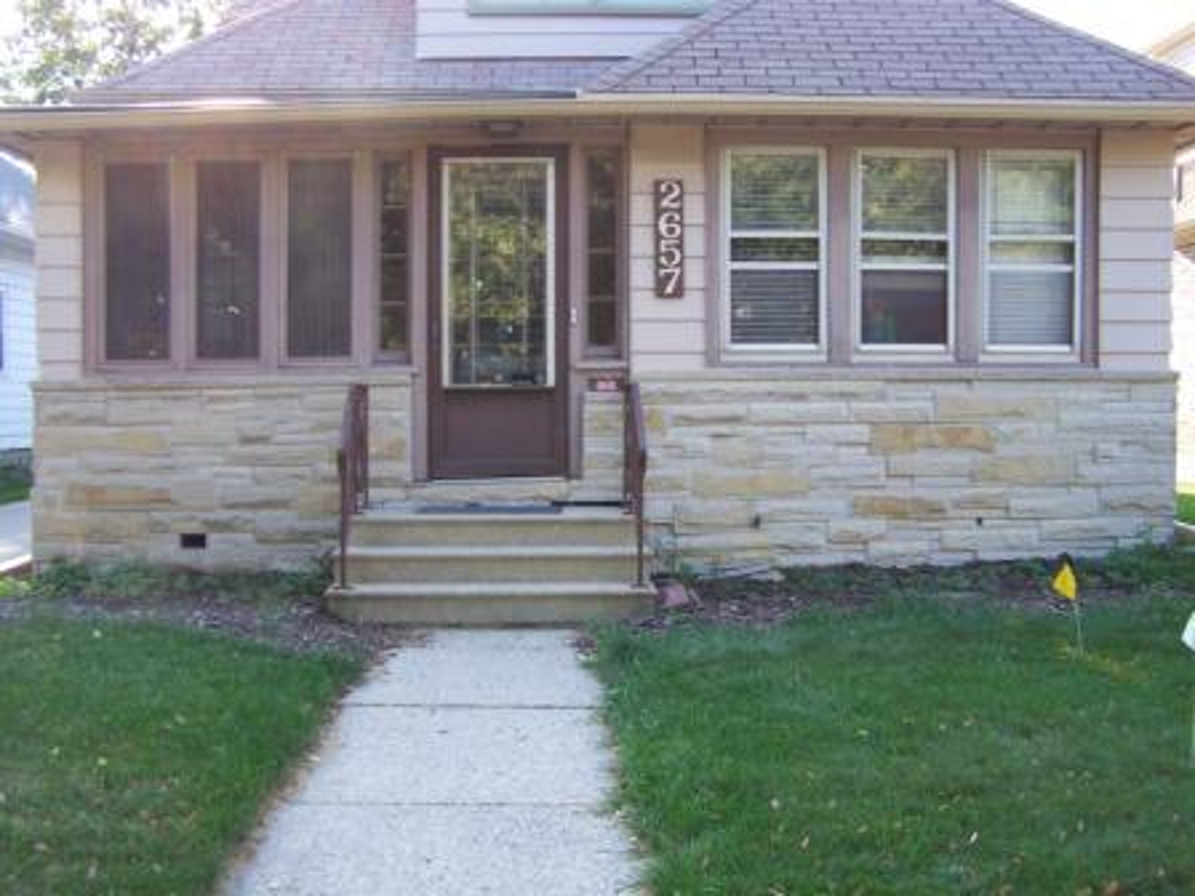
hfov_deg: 49.0
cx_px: 598
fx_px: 1312
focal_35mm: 38
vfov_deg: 37.7
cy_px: 448
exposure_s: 1/80
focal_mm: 6.3
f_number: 2.8
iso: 64
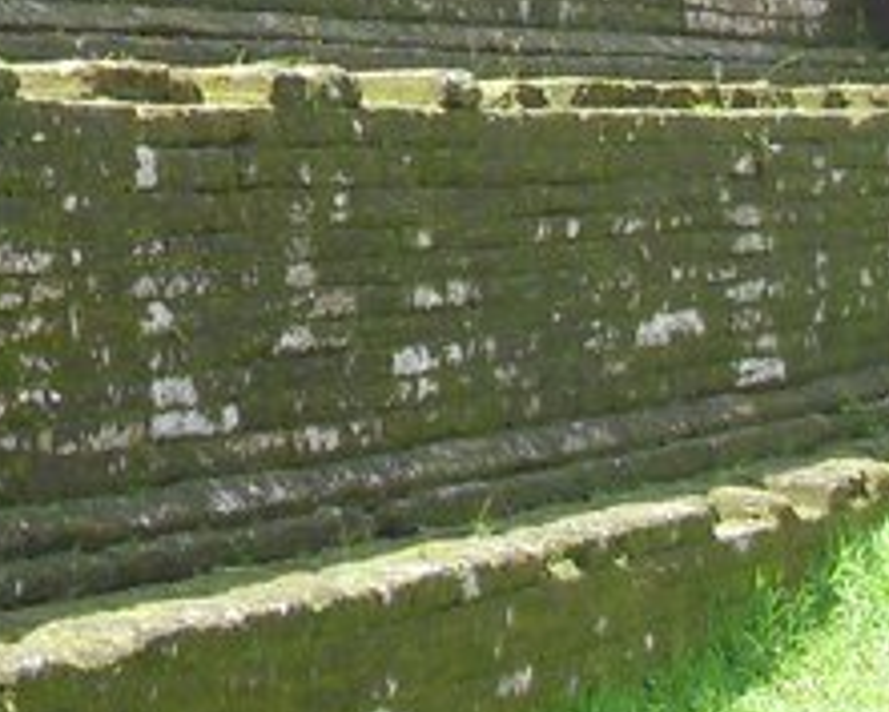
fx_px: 4527
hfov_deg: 11.1
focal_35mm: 172
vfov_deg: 8.7
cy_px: -543
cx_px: 64
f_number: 2.8
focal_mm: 6.2
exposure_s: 1/400
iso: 100
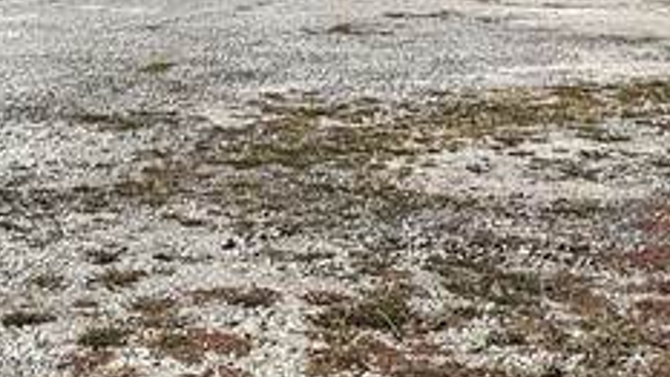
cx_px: 213
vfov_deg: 17.3
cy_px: -52
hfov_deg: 31.2
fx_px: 1190
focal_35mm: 67
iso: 50
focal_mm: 2.22
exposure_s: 1/2410
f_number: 2.2
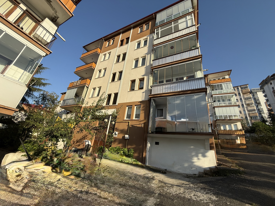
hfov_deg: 102.1
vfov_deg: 85.7
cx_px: 138
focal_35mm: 14
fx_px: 111
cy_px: 103
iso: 50
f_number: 2.2
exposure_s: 1/1464
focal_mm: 2.22
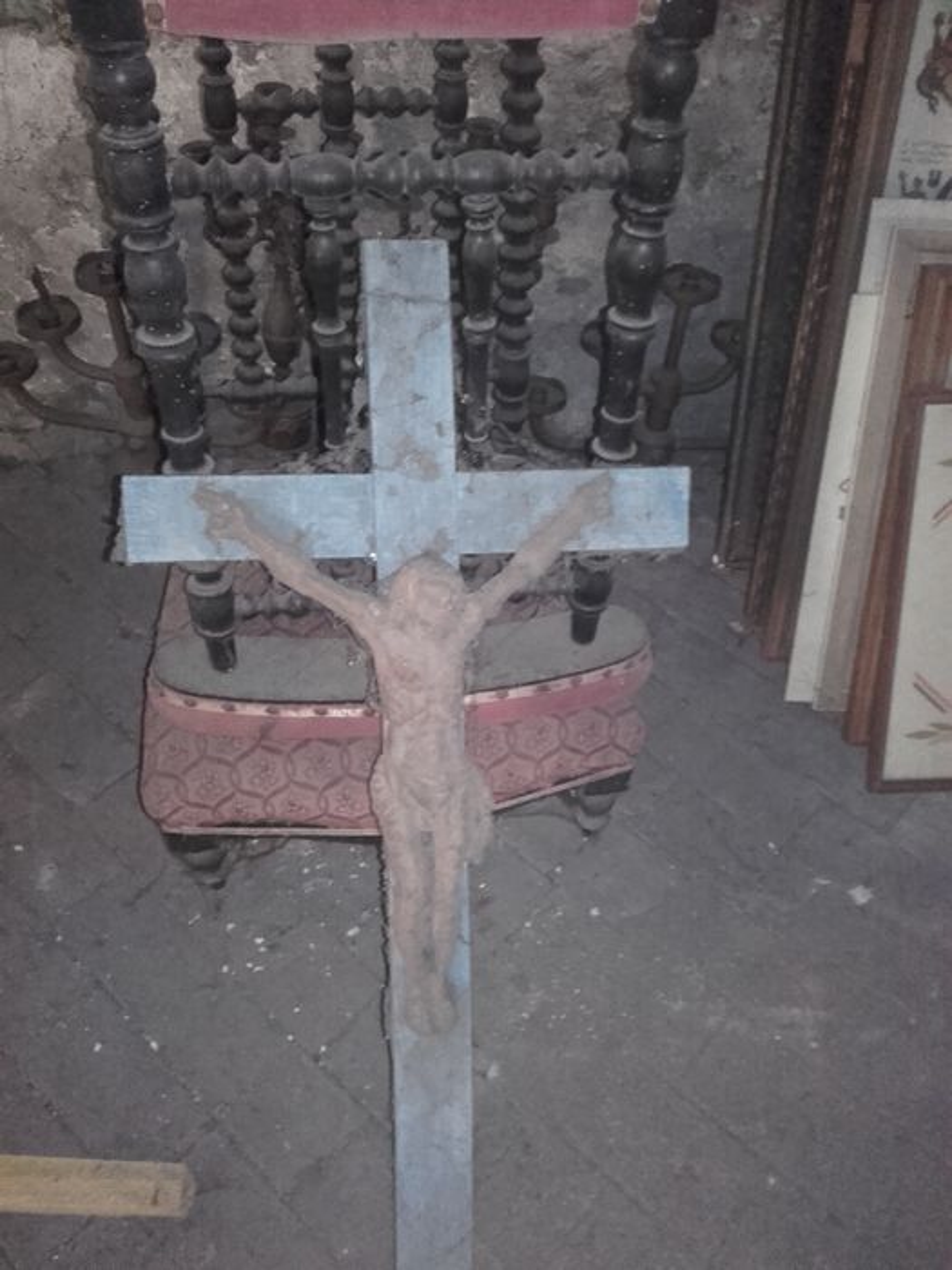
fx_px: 1137
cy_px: 635
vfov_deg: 58.4
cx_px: 476
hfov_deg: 45.4
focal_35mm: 31
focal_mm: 3.31
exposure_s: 1/25
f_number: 2.2
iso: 480
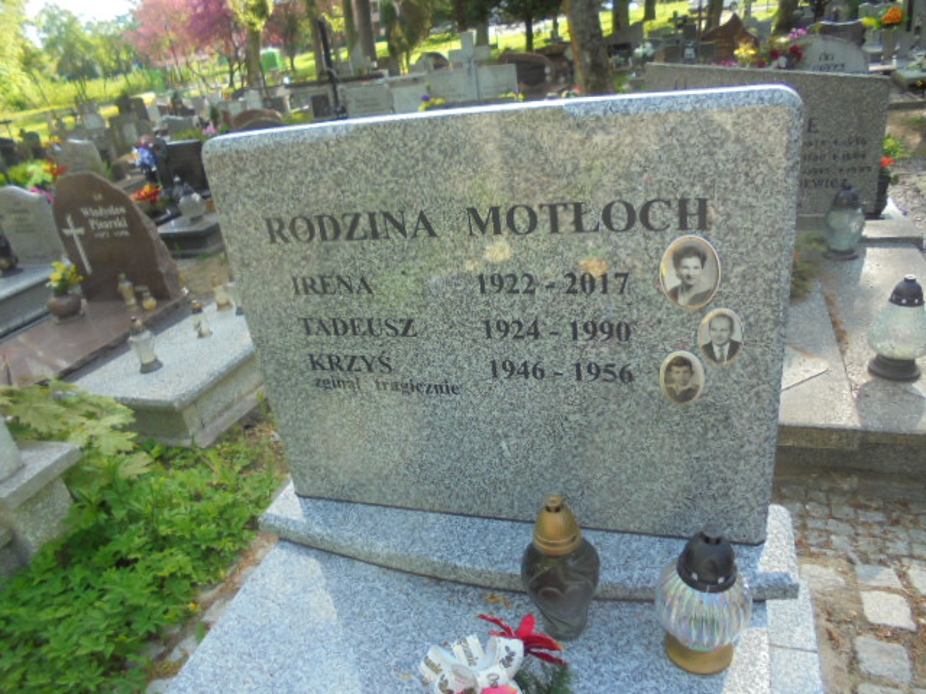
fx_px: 696
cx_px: 463
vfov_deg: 53.1
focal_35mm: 26
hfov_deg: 67.3
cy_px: 347
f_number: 3.5
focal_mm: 4.6
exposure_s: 1/160
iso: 100
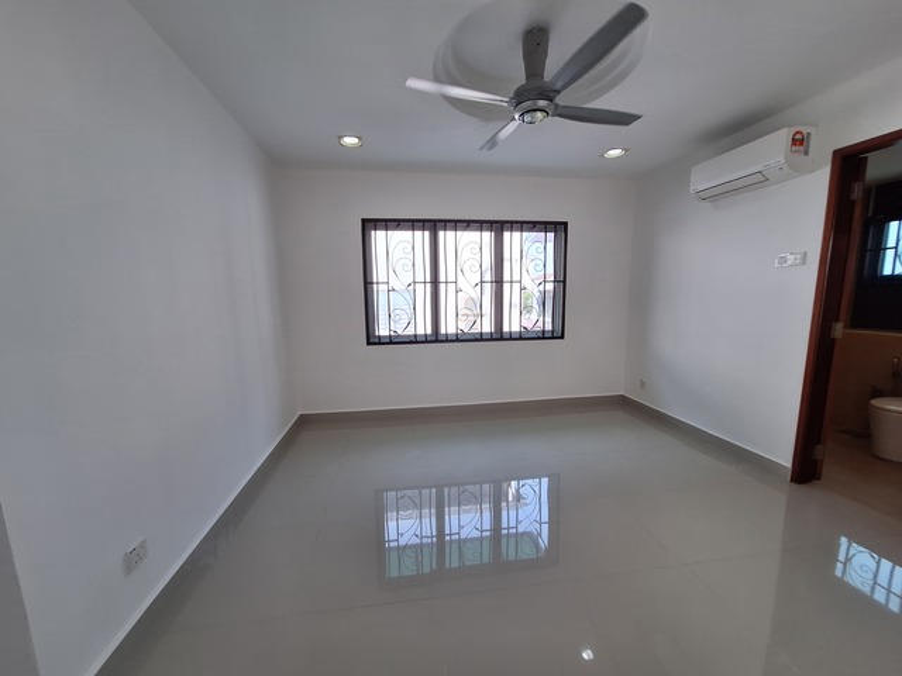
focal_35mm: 13
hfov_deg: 106.2
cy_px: 338
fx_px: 339
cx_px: 451
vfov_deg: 89.9
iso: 64
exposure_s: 1/100
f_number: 2.2
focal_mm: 1.74
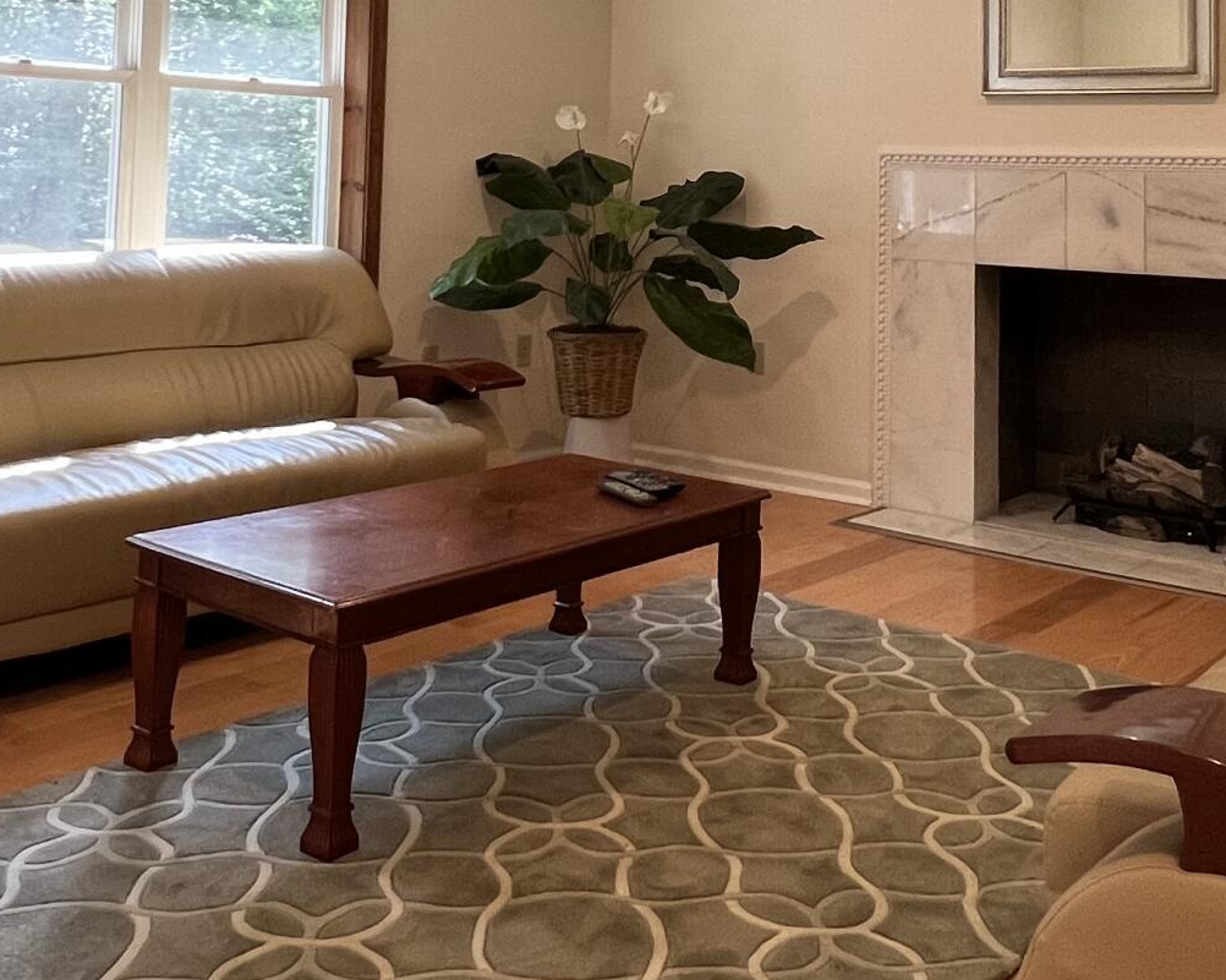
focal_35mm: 38
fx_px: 1378
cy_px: 78
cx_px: 625
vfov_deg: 36.4
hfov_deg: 47.9
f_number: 1.8
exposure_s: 1/120
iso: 160
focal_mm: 1.57
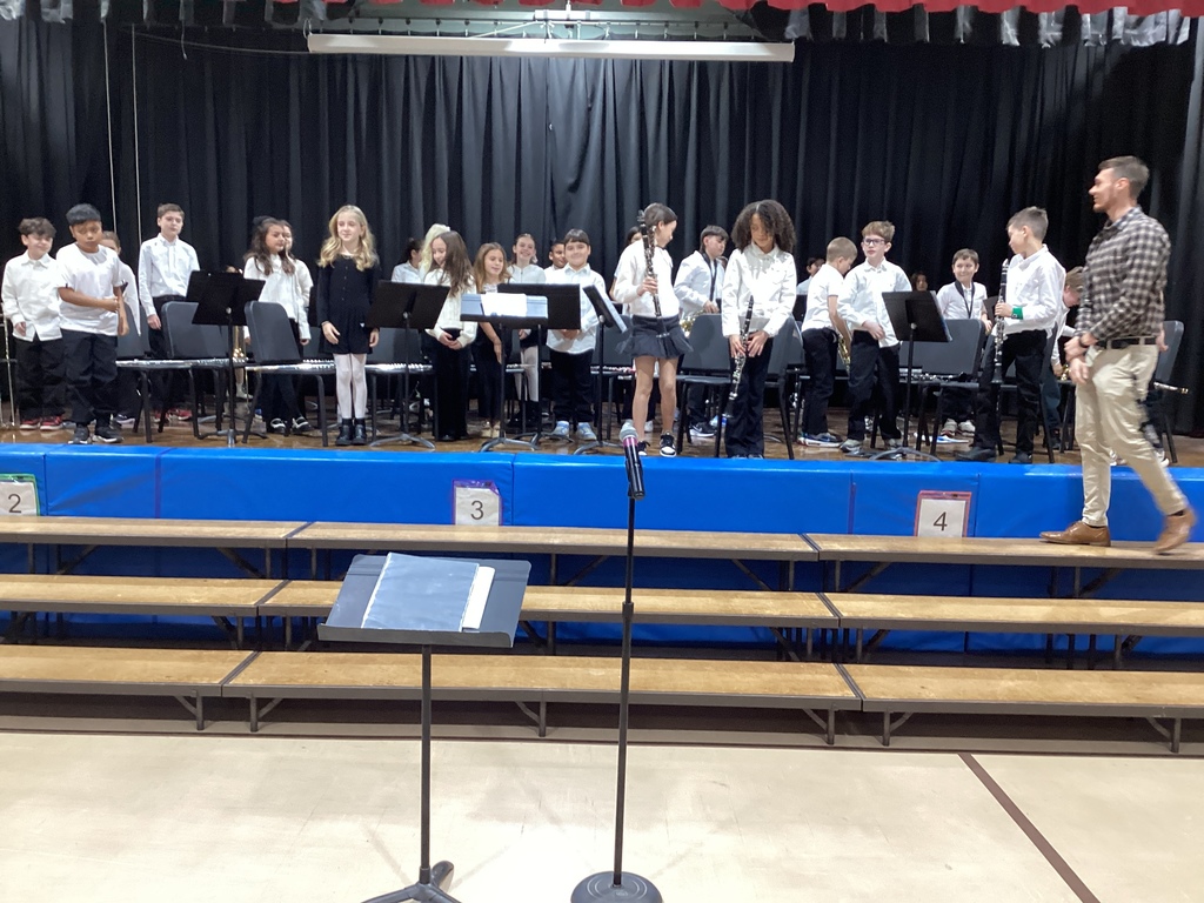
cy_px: 452
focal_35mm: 31
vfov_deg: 45.4
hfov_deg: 58.4
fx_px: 1078
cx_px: 602
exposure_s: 1/50
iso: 160
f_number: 2.4
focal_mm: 3.3
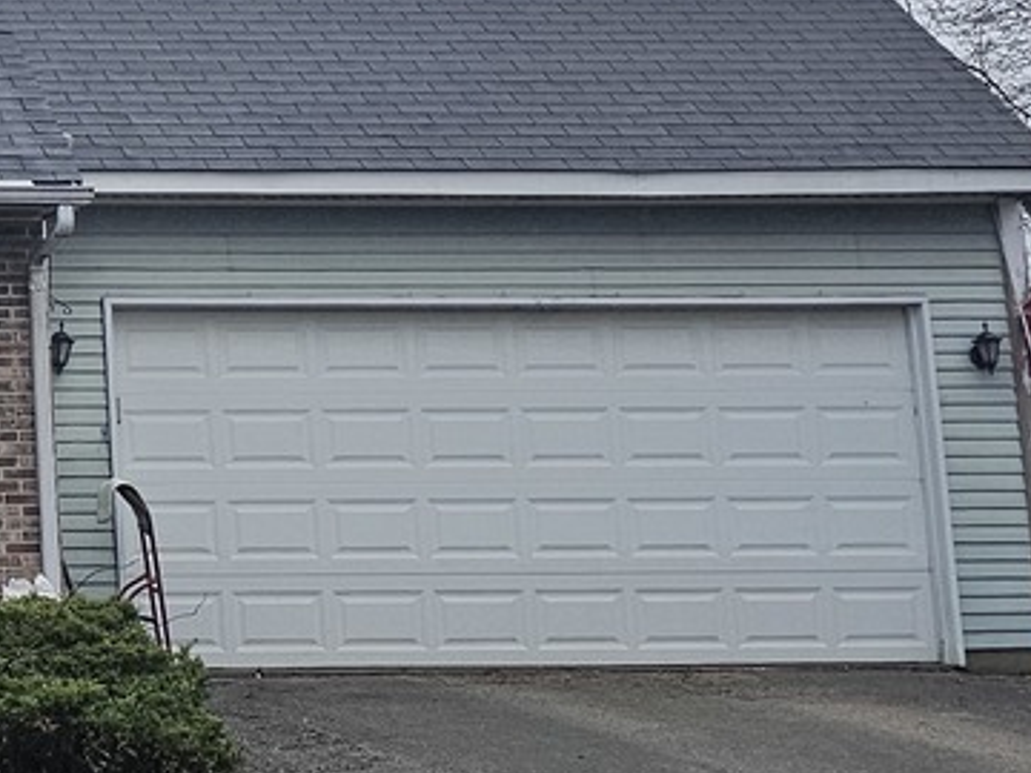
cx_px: -587
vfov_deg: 16.0
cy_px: 183
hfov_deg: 18.5
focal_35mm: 92
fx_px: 2740
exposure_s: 1/207
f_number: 1.7
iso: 200
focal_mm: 6.3
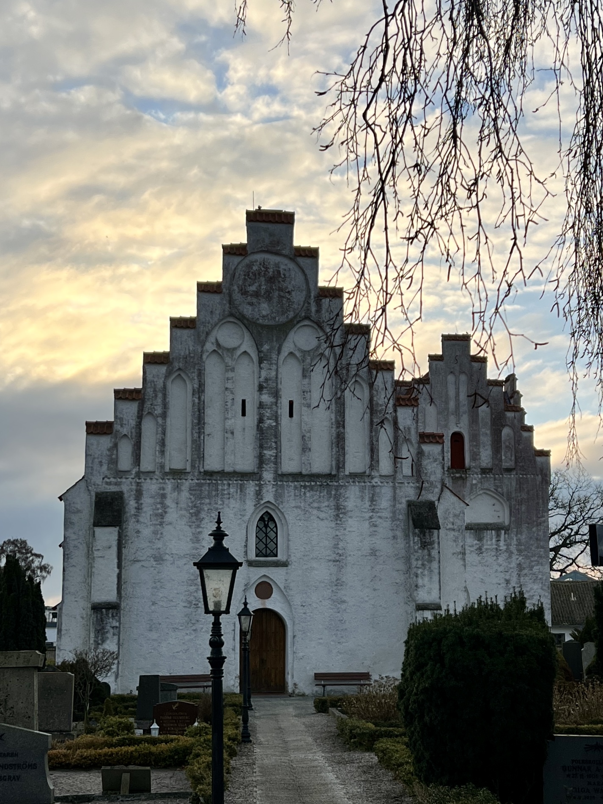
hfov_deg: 27.5
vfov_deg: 36.2
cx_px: 317
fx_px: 1231
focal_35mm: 53
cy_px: 426
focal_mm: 5.7
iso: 50
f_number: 1.5
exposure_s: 1/2513
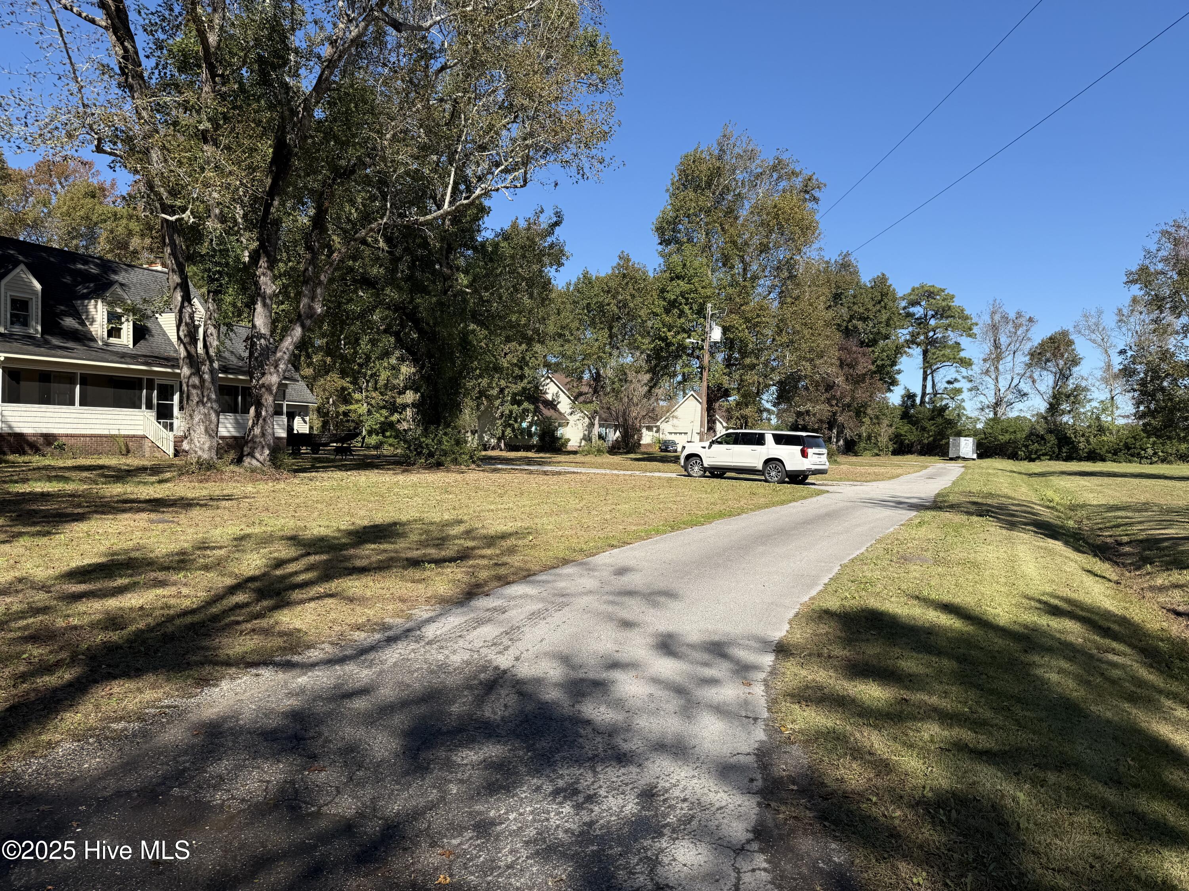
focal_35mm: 24
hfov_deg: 71.6
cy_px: 446
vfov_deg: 56.8
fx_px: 824
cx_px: 594
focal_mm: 6.76
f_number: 1.78
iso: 80
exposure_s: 1/3425
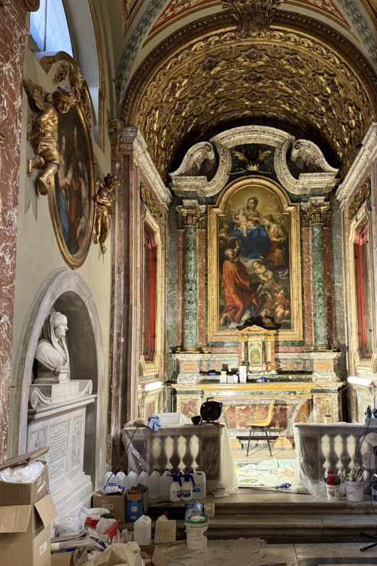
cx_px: 244
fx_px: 534
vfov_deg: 55.8
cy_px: 288
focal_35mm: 34
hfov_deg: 38.5
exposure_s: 1/50
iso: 400
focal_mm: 6.76
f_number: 1.78
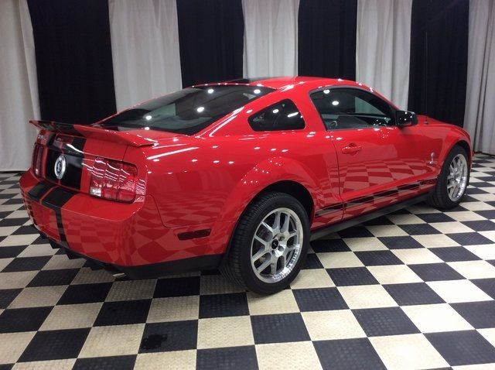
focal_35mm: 32
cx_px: 248
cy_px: 185
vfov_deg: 44.1
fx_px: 457
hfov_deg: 56.9
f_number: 2.4
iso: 50
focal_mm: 3.3
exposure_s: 1/24
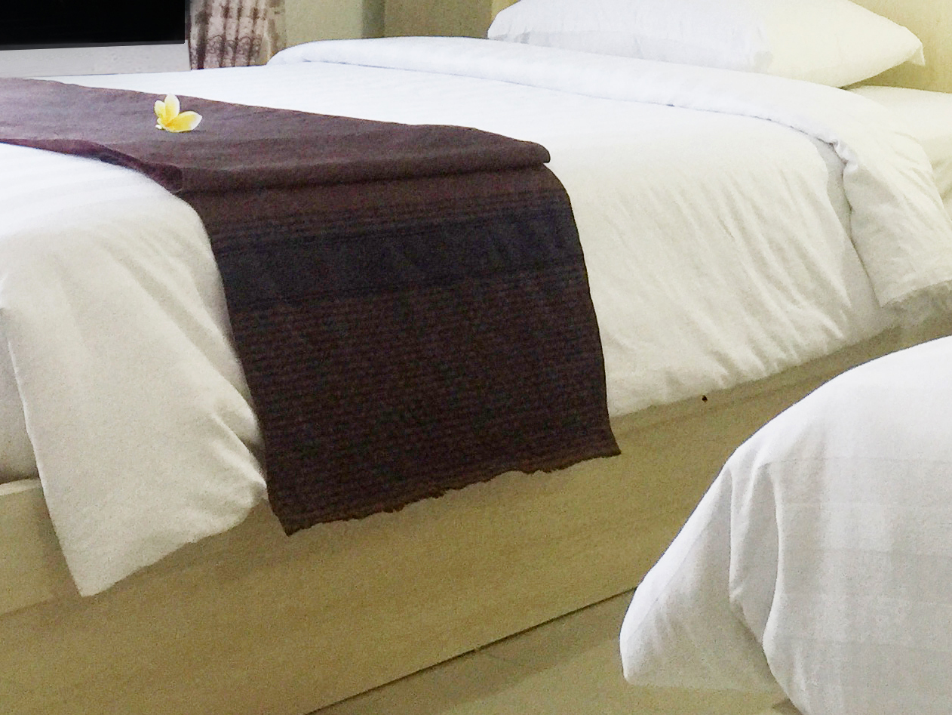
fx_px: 2063
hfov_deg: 25.9
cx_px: 622
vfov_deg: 18.4
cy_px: -199
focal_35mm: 75
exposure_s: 1/100
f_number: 2.2
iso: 40
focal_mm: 4.15
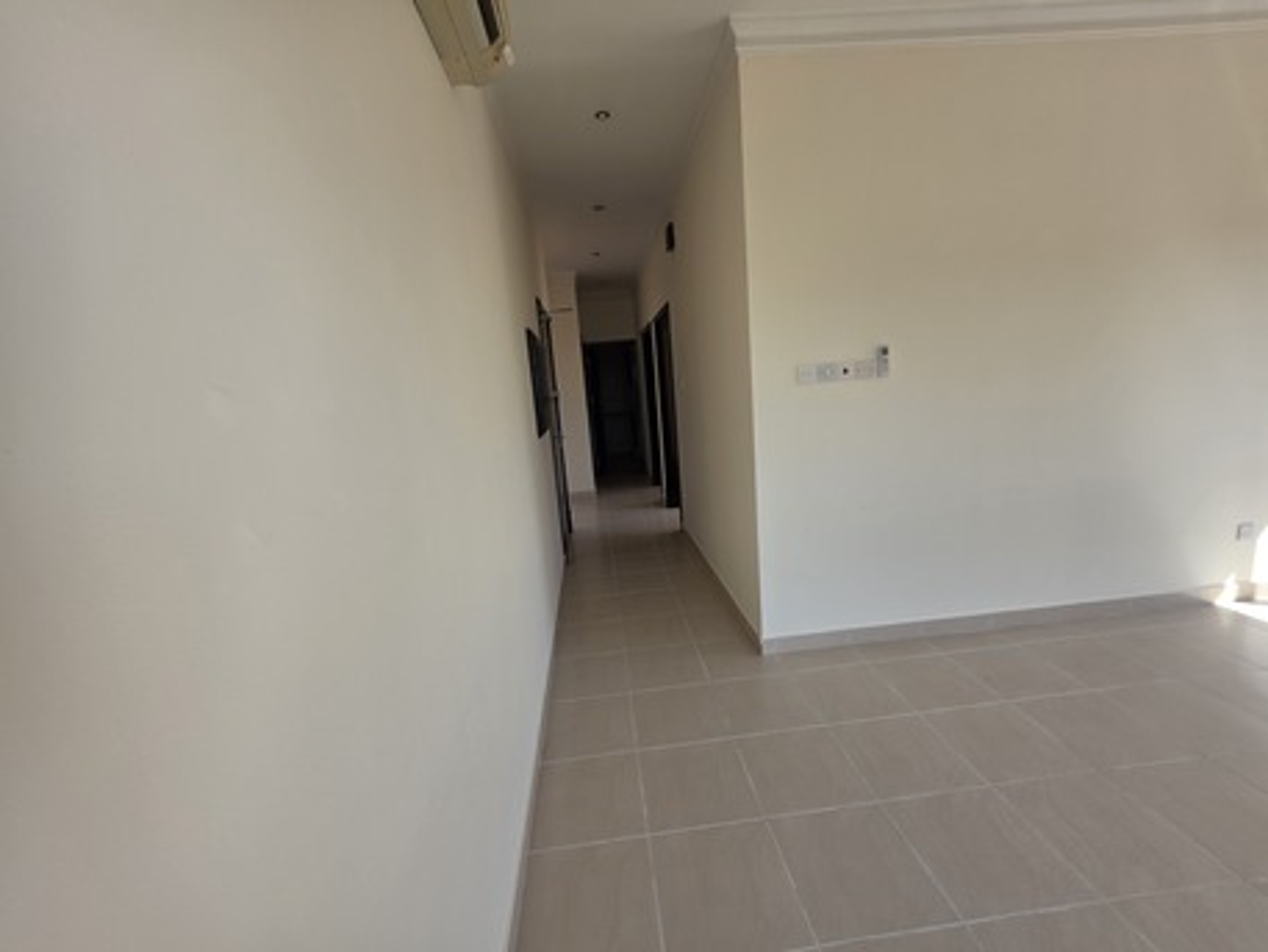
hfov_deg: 106.2
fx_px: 476
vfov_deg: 89.9
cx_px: 634
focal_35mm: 13
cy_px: 476
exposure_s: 1/100
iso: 32
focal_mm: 2.2
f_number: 1.9
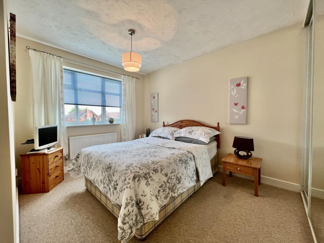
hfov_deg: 106.2
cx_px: 162
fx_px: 122
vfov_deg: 89.9
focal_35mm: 13
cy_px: 122
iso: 50
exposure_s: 1/100
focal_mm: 1.57
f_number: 1.8
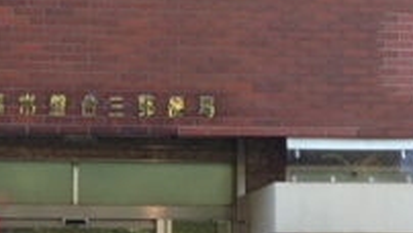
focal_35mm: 114
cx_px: 114
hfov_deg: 18.7
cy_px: 221
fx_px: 1249
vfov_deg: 10.6
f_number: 2.4
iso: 50
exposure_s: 1/148
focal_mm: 4.12
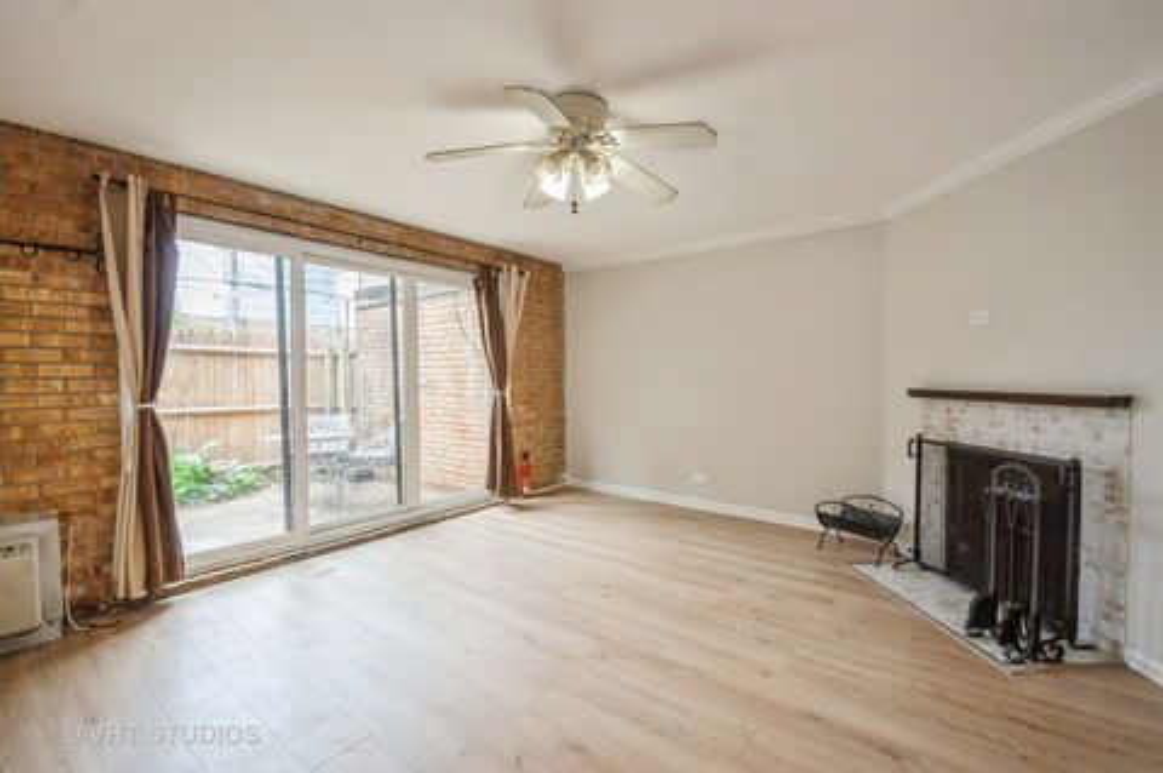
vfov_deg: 77.2
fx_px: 484
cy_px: 386
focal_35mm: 15
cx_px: 582
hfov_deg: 100.4
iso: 100
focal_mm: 10
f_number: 11
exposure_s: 1/8
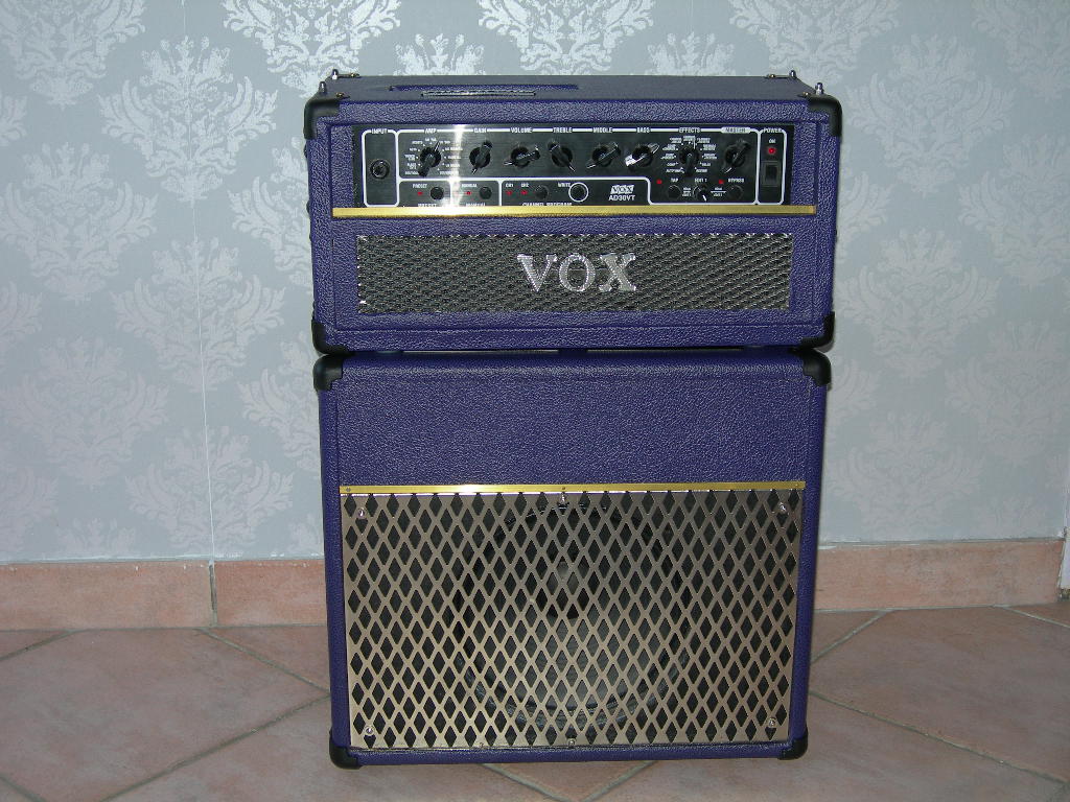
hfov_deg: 37.5
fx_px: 1576
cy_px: 401
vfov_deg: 28.6
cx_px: 535
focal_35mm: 51
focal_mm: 10.6
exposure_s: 1/60.1
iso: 50
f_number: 3.2
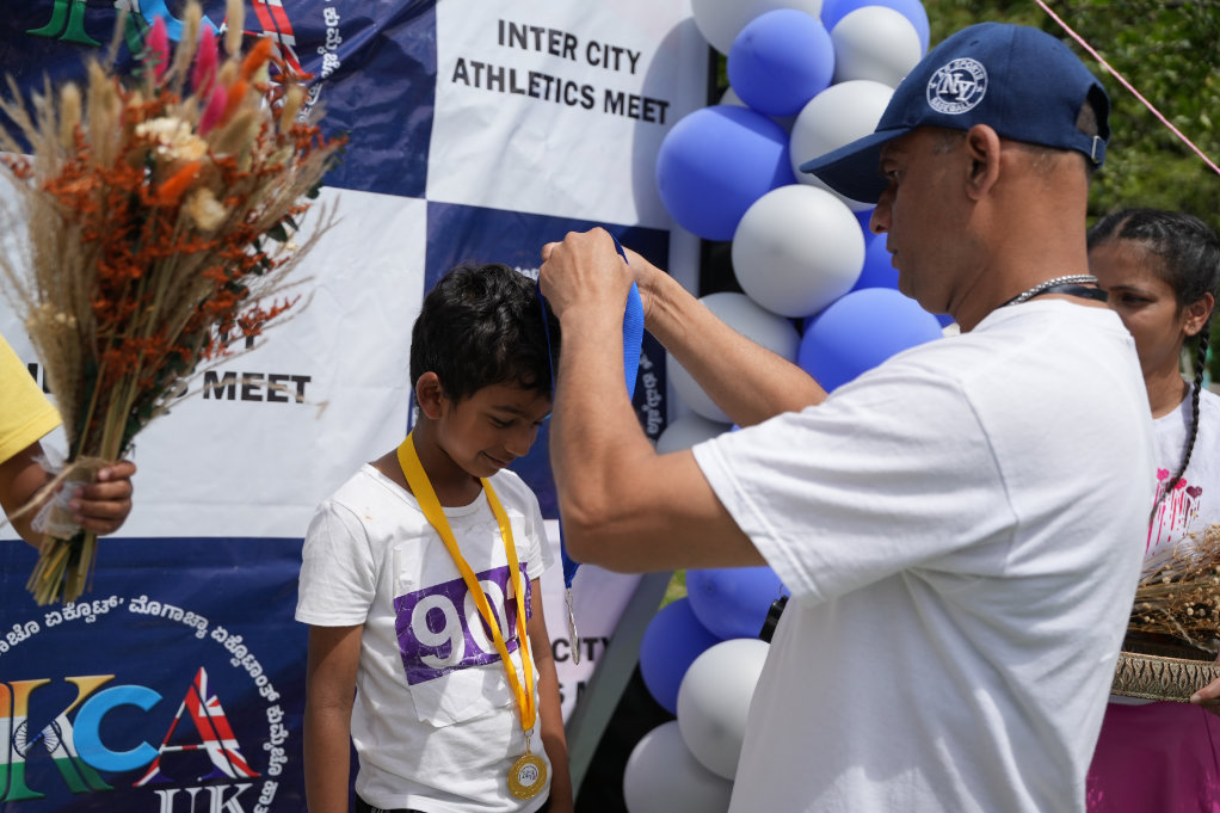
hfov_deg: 49.2
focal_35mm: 39
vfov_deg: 34.0
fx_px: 1332
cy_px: 406
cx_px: 610
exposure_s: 1/6400
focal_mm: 39.3
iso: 250
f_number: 2.8
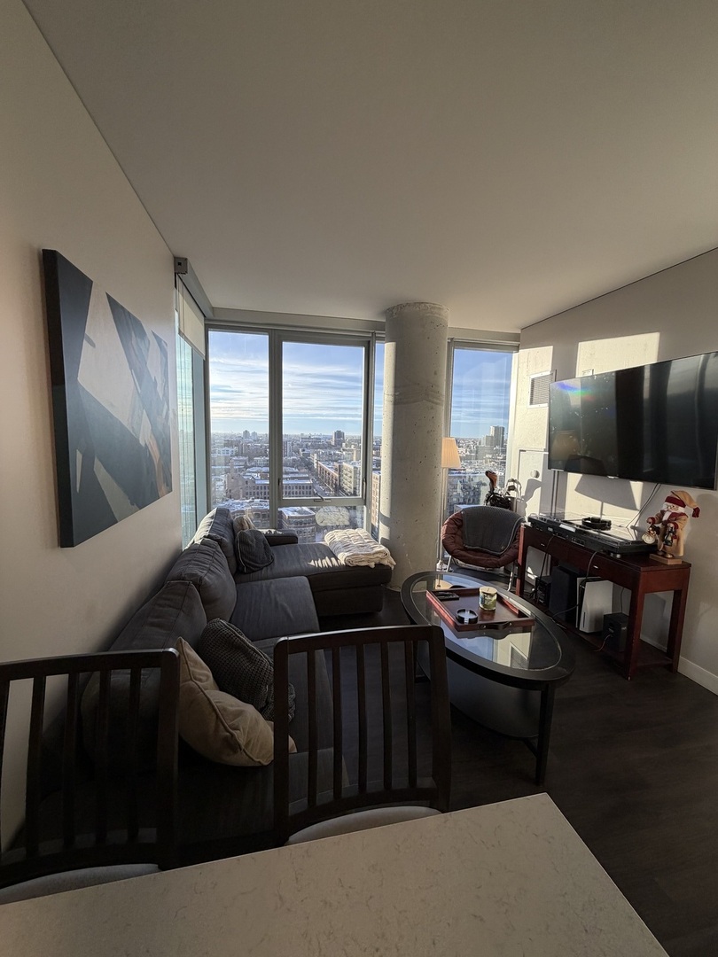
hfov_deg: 85.7
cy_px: 478
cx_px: 359
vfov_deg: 102.1
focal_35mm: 14
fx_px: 387
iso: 50
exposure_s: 1/323
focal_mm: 2.22
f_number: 2.2
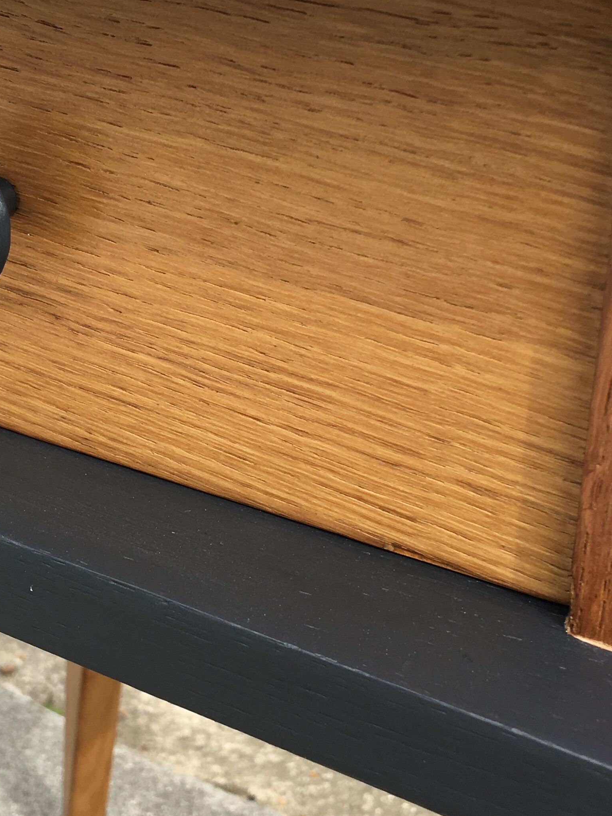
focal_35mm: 57
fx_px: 1343
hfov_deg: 25.5
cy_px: 376
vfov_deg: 33.8
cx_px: 183
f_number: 2.2
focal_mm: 4.15
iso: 25
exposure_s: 1/149
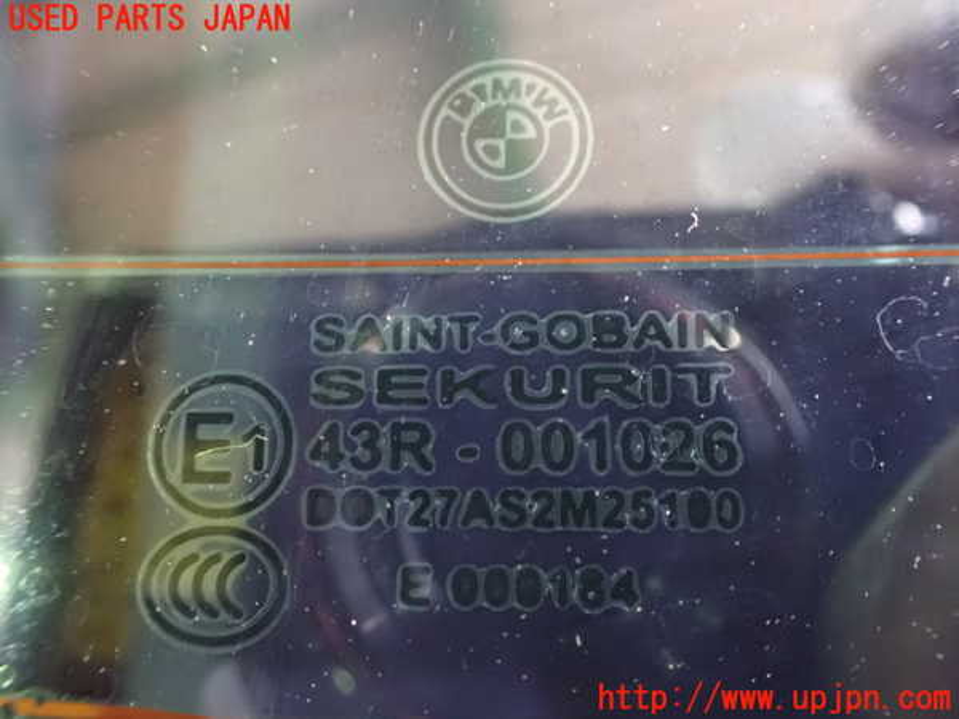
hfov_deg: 60.0
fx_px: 831
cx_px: 480
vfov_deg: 46.8
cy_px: 360
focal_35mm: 30
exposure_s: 1/20
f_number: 2.3
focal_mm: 5.4
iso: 1600
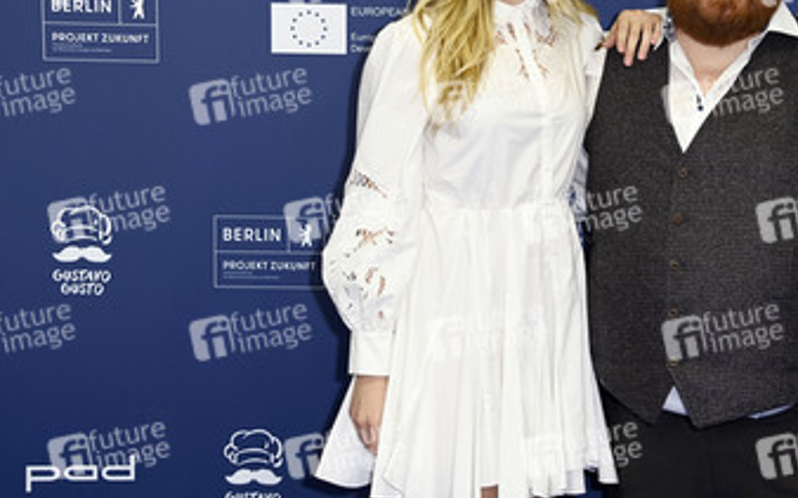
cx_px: 518
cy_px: 156
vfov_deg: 19.1
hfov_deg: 30.0
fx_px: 1478
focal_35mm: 68
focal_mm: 50
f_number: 5.6
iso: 800
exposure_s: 1/200
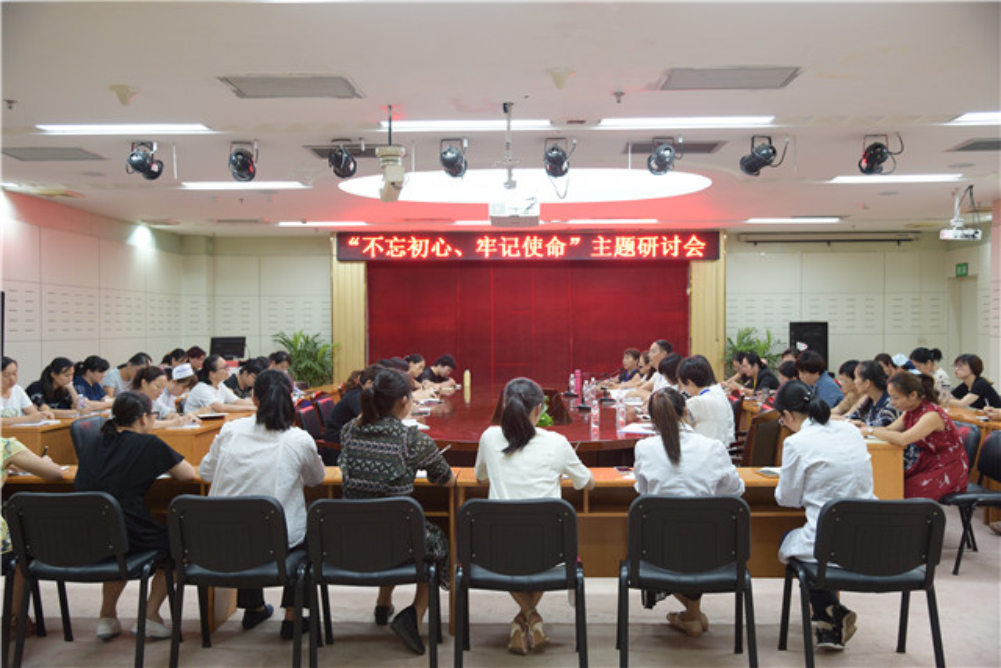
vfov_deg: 42.3
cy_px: 334
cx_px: 500
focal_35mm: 31
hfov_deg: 60.3
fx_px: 862
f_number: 4.5
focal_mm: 31
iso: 1000
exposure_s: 1/50
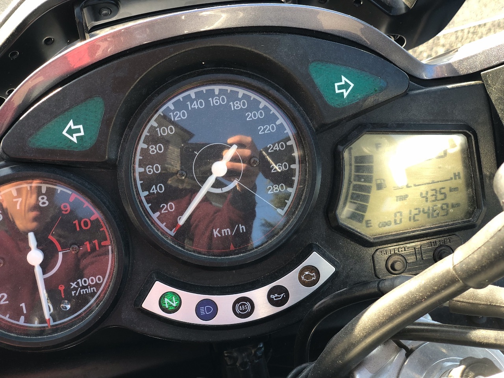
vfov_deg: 28.0
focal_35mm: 52
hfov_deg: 36.8
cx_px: 252
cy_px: 189
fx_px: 757
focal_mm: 6
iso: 20
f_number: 2.4
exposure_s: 1/60
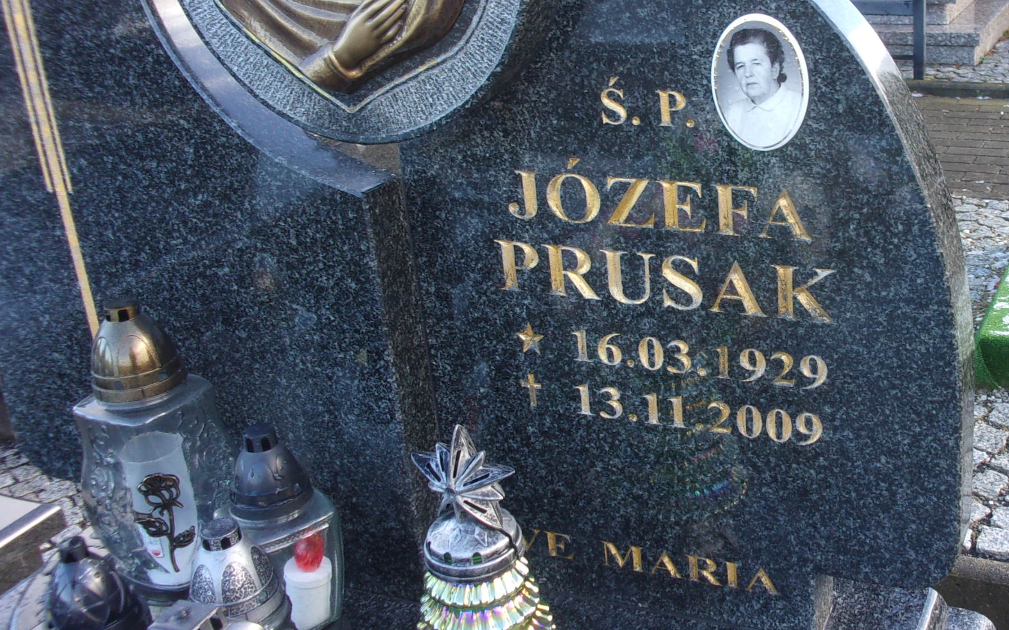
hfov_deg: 45.1
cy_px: 276
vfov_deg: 29.8
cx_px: 720
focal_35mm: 43
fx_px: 1182
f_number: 3.9
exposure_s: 1/40
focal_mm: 5.1
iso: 80
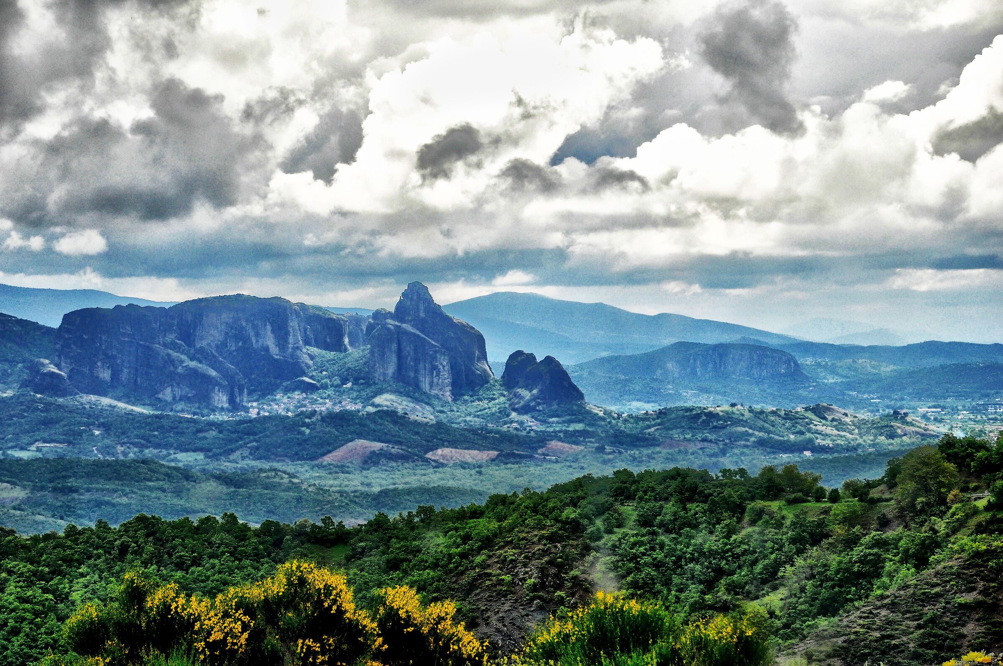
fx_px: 4383
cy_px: 333
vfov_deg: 8.7
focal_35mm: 158
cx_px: 502
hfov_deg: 13.1
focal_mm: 105
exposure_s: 1/800
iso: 1000
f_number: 14
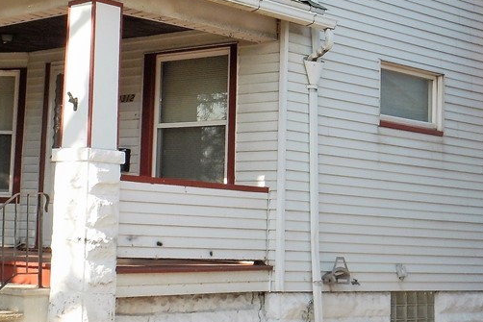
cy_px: 21
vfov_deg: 18.6
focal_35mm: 72
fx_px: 966
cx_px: 165
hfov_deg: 27.9
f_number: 4.2
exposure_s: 1/320
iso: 125
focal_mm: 6.1
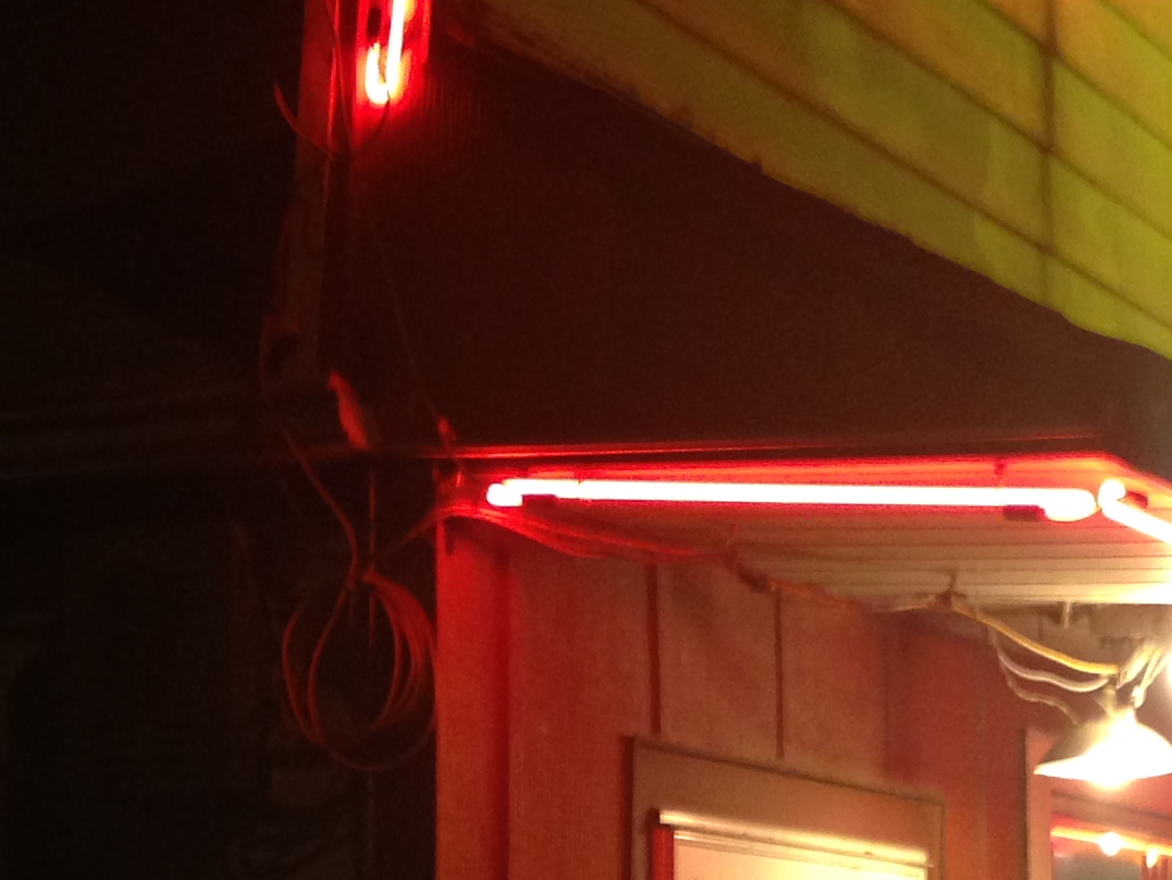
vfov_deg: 14.6
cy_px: 831
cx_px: 1321
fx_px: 3386
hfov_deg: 18.8
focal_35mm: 100
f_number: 2.4
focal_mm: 4.12
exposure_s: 1/20
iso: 160
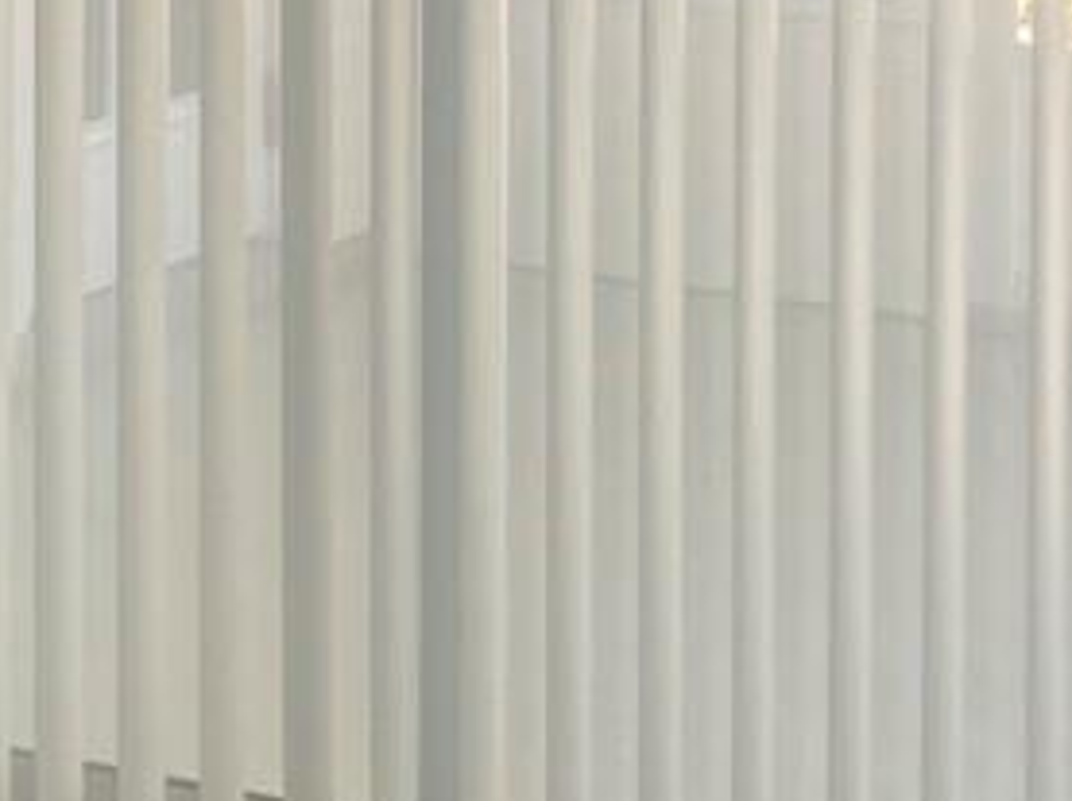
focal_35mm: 162
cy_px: -379
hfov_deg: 11.4
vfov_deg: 8.9
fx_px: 5010
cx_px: -848
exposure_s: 1/120
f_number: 1.8
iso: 80
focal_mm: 3.99
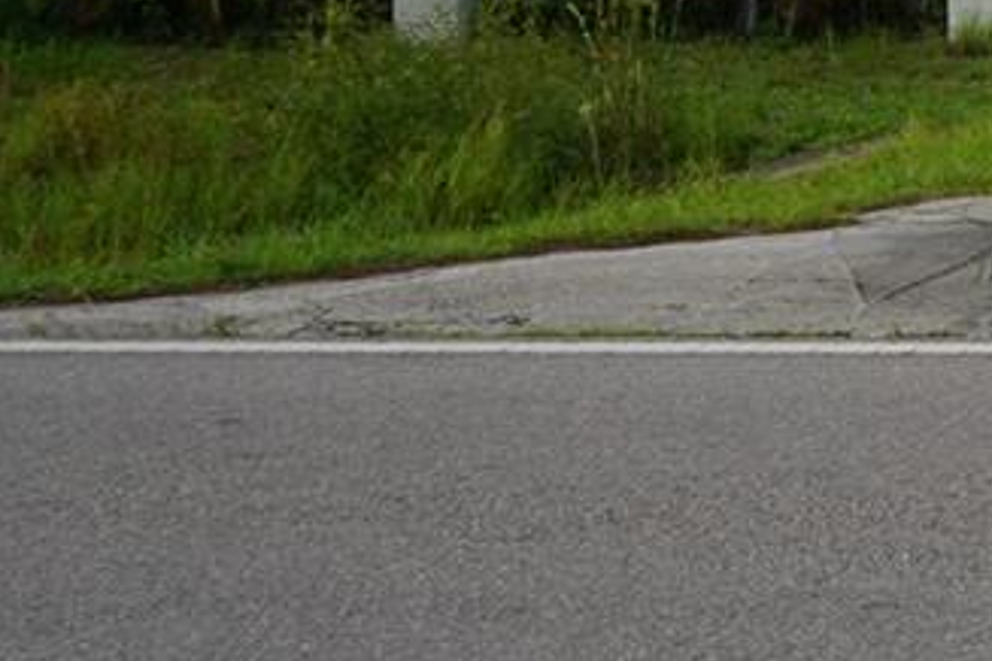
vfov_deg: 13.9
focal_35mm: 94
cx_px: 1453
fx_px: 2590
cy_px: -215
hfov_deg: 19.2
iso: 100
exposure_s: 1/80
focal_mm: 20
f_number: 8
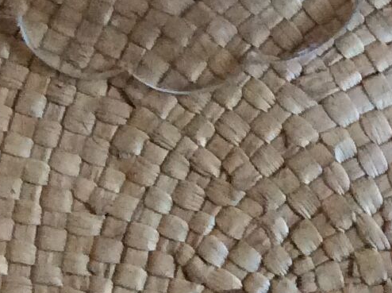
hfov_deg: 11.7
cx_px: 318
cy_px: -276
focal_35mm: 168
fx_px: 1900
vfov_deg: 8.4
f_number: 2.4
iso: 200
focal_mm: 3.3
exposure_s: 1/25
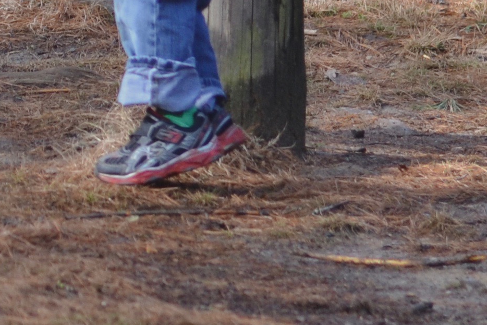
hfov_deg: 5.5
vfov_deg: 3.7
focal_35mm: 370
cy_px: -337
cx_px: -207
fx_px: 5006
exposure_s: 1/500
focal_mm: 50
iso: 450
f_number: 2.8
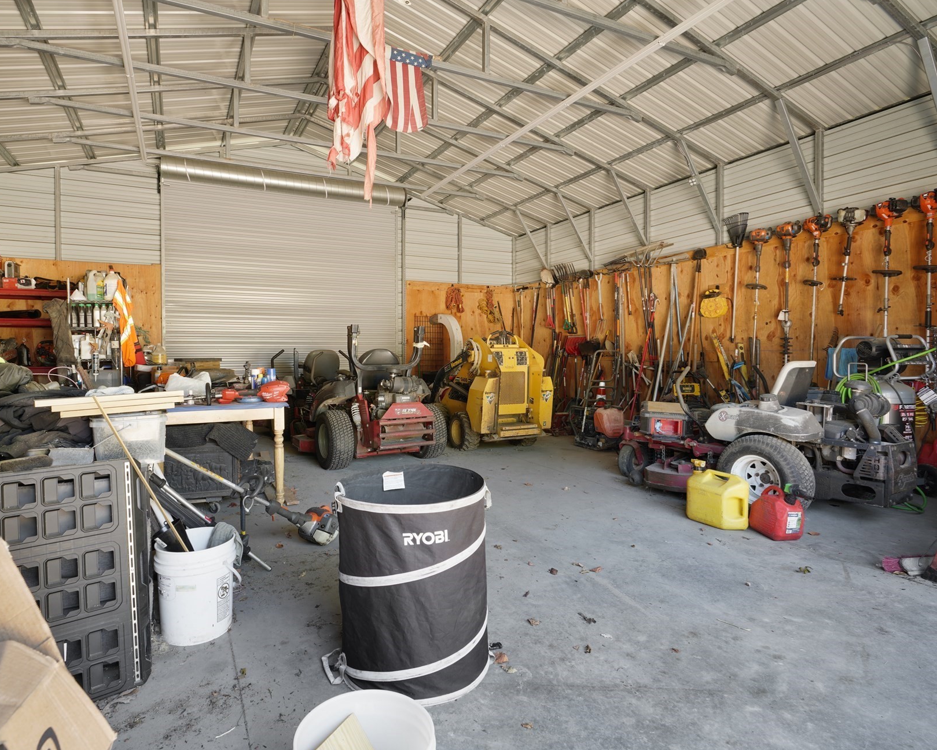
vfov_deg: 70.8
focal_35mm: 19
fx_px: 527
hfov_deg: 83.1
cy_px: 361
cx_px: 428
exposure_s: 2
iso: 100
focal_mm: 16
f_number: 8
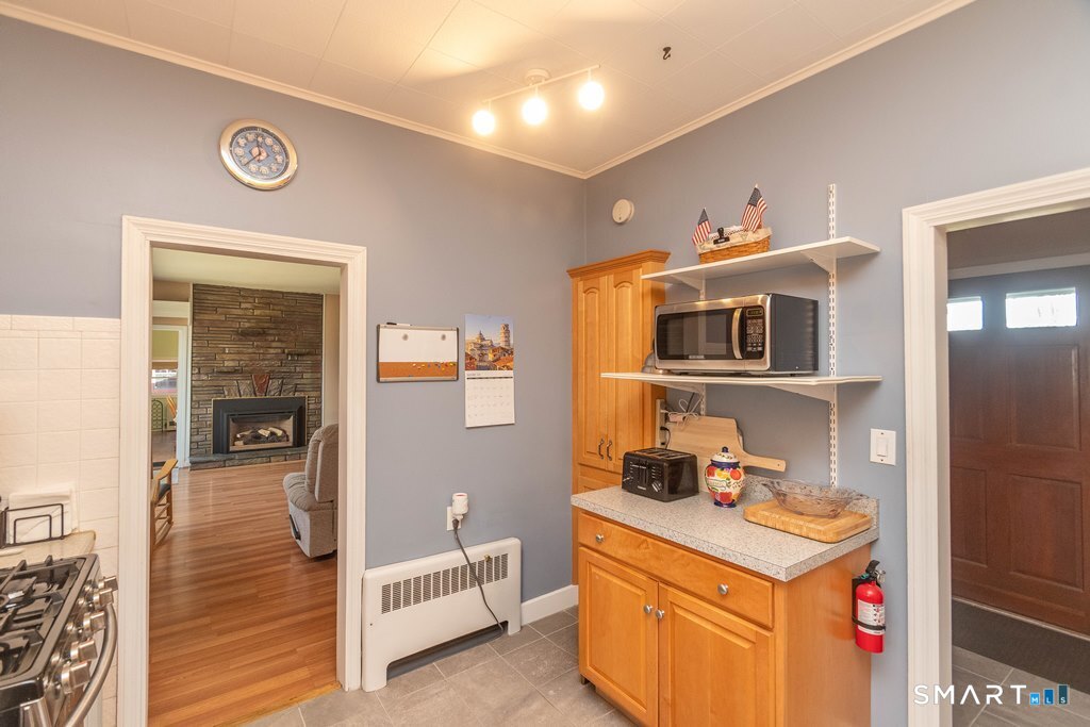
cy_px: 364
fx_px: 454
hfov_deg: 100.4
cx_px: 545
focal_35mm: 15
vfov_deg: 77.3
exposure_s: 1/60
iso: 1400
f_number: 5.6
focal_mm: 10
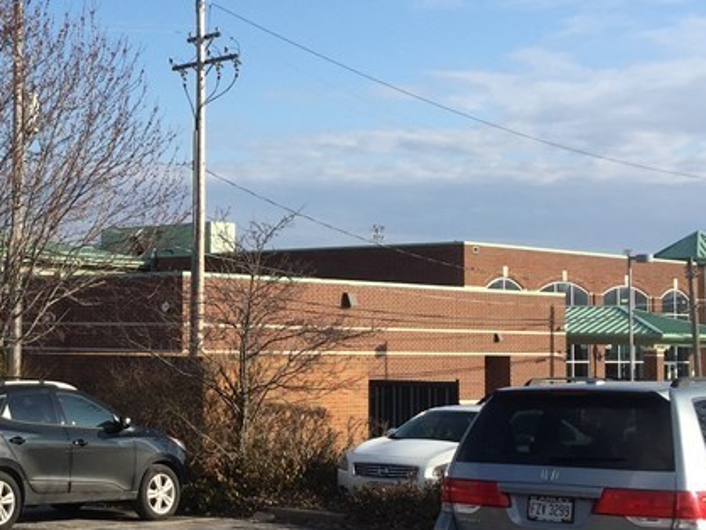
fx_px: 1449
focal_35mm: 71
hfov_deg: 26.1
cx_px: 20
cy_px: 240
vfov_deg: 20.7
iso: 32
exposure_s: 1/1522
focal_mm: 4.15
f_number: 2.2
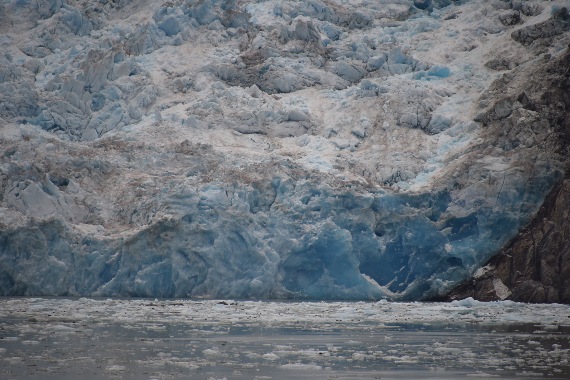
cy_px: 190
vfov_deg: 4.6
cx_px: 285
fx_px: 4751
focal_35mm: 300
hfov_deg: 6.9
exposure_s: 1/640
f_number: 5.6
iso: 800
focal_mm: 300
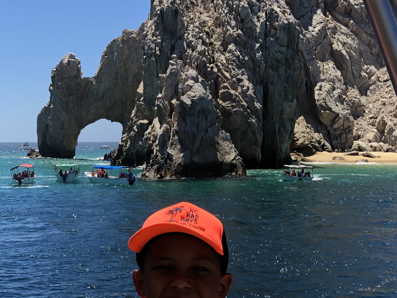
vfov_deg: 21.1
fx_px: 791
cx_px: 59
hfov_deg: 27.4
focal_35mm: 69
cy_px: 237
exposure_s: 1/1372
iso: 20
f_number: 1.8
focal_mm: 4
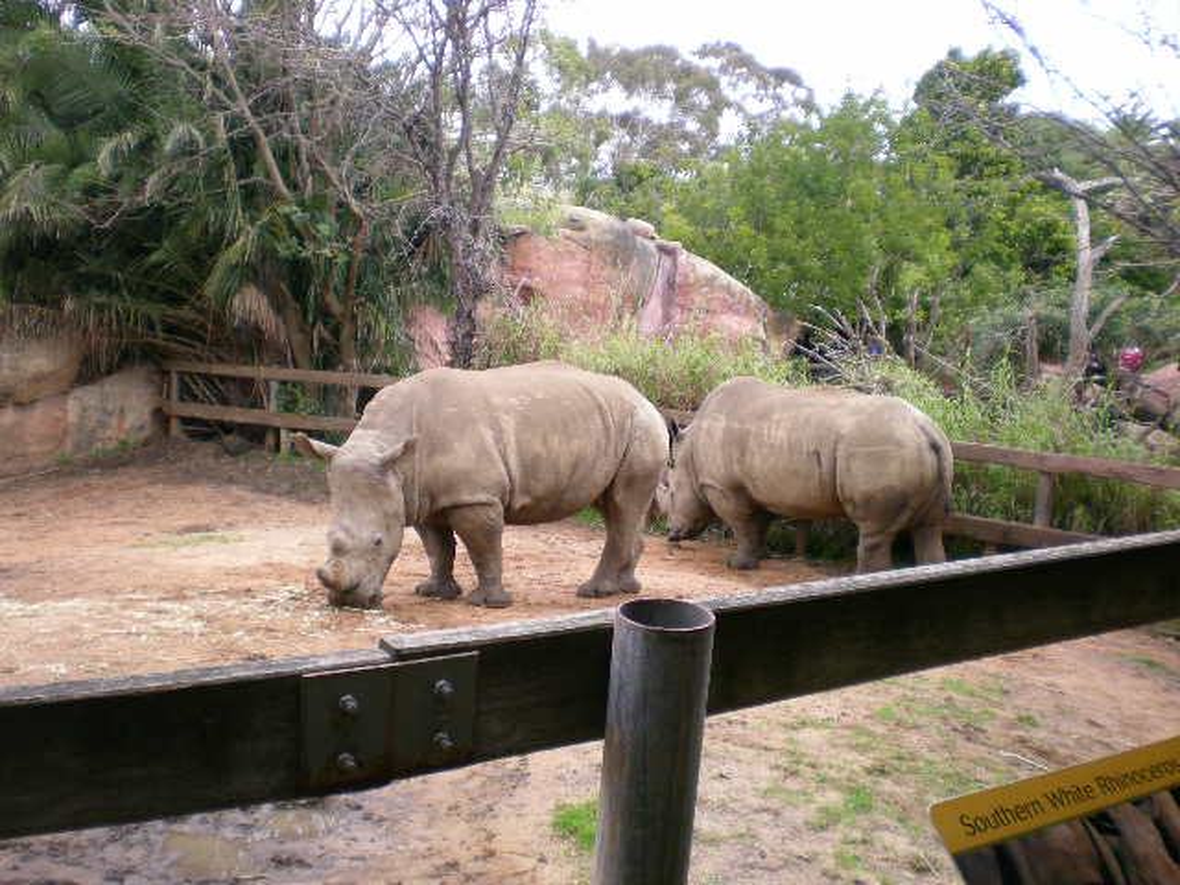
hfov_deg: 49.0
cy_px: 442
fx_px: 1295
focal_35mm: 38
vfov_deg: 37.7
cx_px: 590
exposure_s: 1/126
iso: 113
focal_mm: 6.3
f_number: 3.1
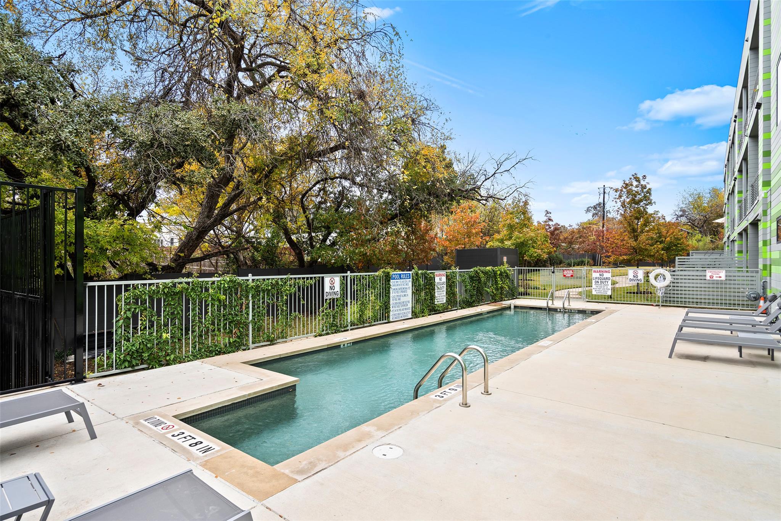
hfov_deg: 90.0
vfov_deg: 67.4
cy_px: 260
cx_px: 390
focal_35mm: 18
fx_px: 390
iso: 125
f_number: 8
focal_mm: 18
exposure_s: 1/15
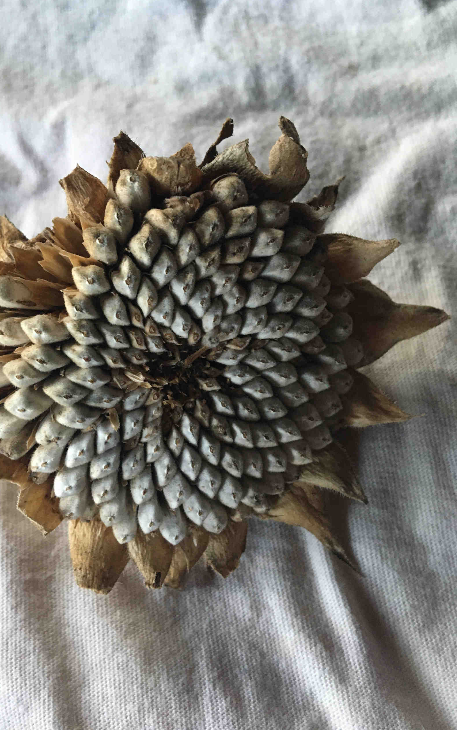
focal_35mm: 31
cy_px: 365
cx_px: 183
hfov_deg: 40.4
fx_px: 618
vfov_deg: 61.2
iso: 200
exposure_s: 1/33
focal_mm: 4.15
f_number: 2.2
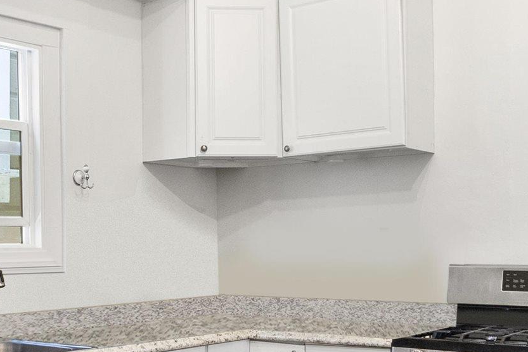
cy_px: 238
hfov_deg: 33.6
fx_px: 866
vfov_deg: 22.9
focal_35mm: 59
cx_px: 174
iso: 500
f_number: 8
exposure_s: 1/13
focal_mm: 16
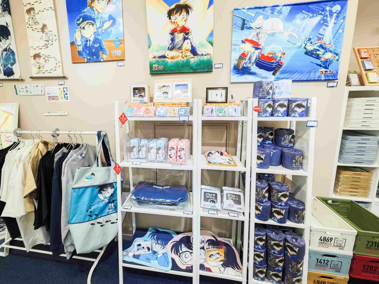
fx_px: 153
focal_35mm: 14
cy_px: 125
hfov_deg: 101.6
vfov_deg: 85.2
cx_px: 166
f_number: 1.8
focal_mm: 2.03
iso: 200
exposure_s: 1/60
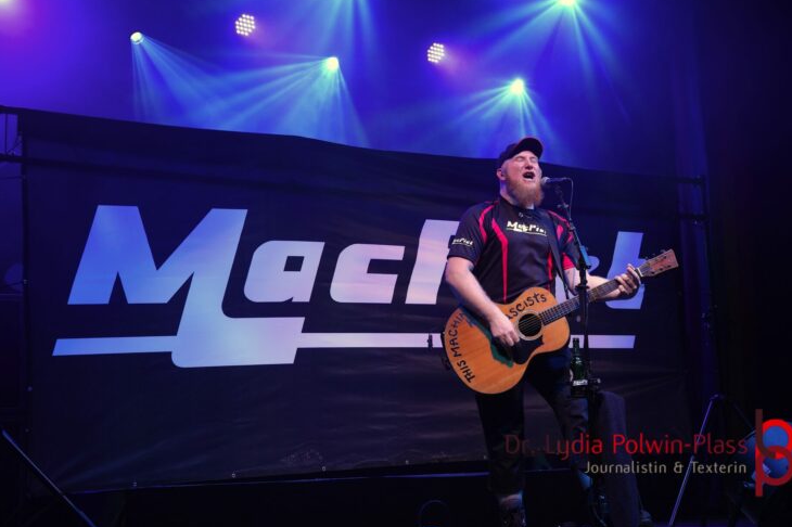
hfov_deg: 33.4
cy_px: 253
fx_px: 1319
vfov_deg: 22.6
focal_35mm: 60
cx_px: 414
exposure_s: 1/160
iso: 800
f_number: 4
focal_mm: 38
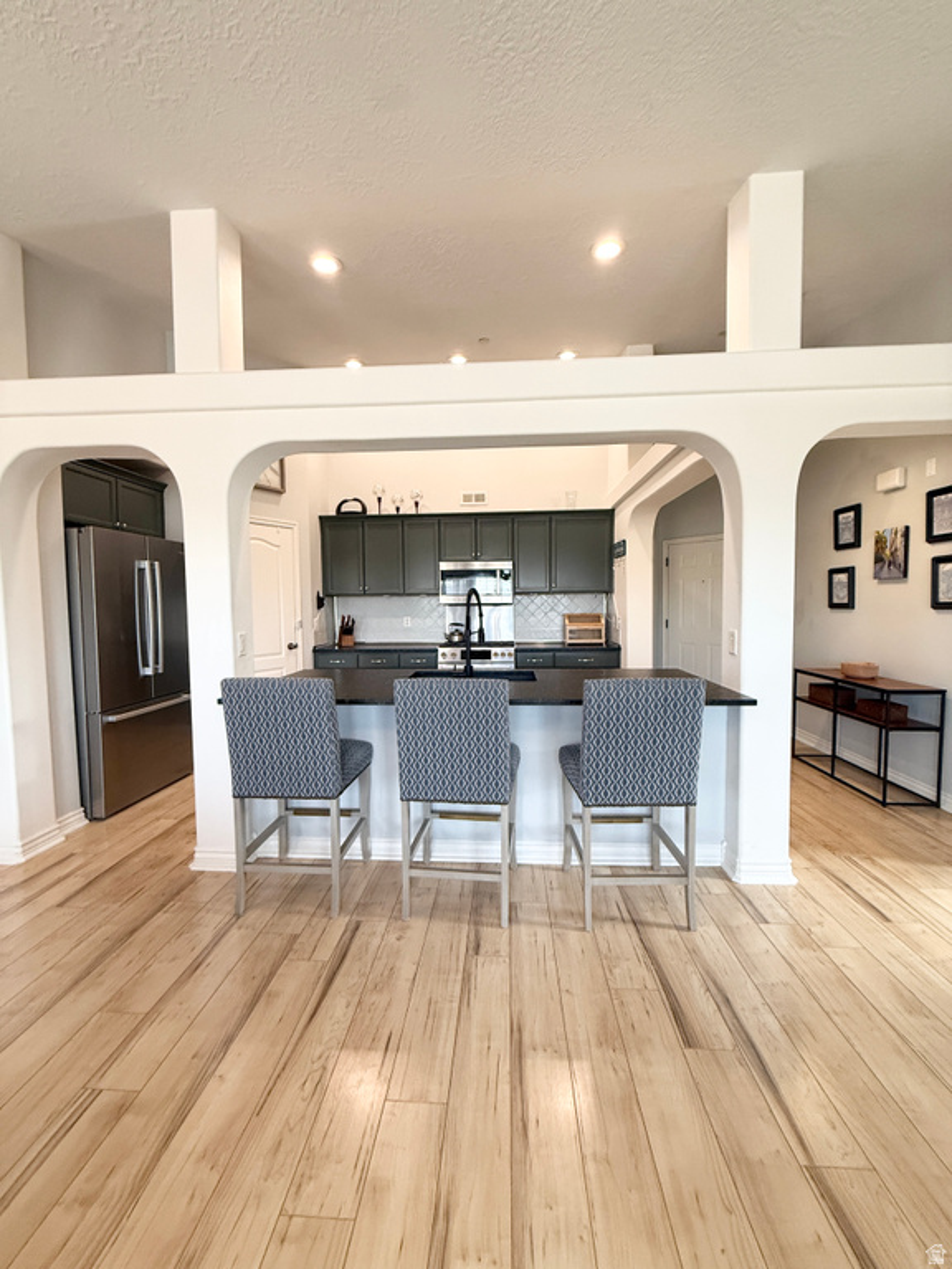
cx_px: 476
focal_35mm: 14
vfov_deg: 102.1
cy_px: 634
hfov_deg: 85.7
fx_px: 513
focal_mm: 2.22
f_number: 2.2
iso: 320
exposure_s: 1/120
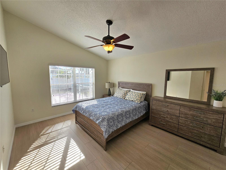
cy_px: 85
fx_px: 85
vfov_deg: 89.9
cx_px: 113
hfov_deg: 106.2
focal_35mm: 13
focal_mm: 2.2
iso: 80
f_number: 2.2
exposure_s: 1/217
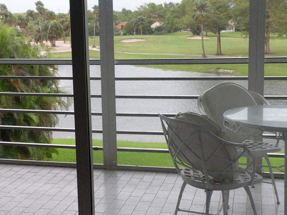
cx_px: 107
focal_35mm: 61
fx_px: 506
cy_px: 105
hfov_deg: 31.5
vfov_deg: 24.0
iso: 235
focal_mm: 7.4
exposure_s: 1/60
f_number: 3.2
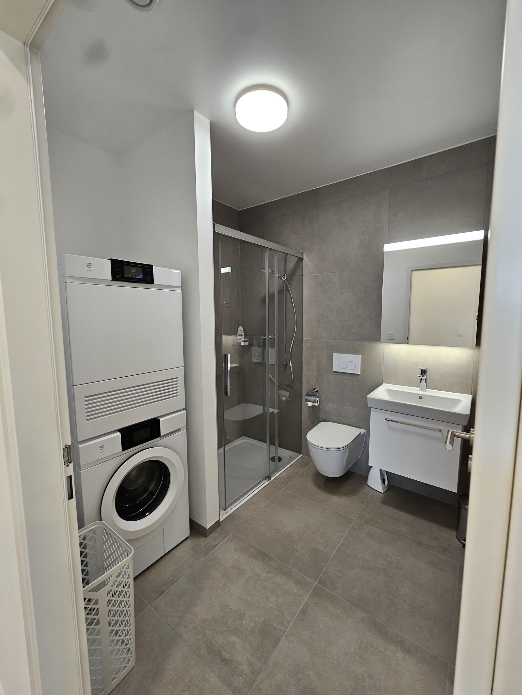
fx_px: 261
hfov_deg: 89.9
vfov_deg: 106.2
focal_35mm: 13
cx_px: 261
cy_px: 348
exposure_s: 1/70.8
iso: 100
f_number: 2.2
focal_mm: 2.2
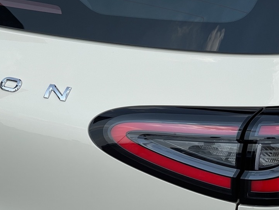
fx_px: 911
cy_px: 169
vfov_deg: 13.0
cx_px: 93
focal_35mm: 113
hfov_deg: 17.4
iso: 20
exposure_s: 1/1980
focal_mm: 7.5
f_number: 2.2
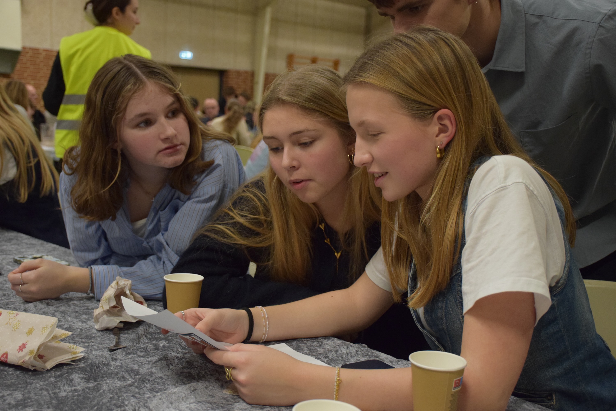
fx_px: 770
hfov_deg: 43.6
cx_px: 308
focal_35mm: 45
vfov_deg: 29.9
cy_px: 206
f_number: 4
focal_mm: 30
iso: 2200
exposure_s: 1/60
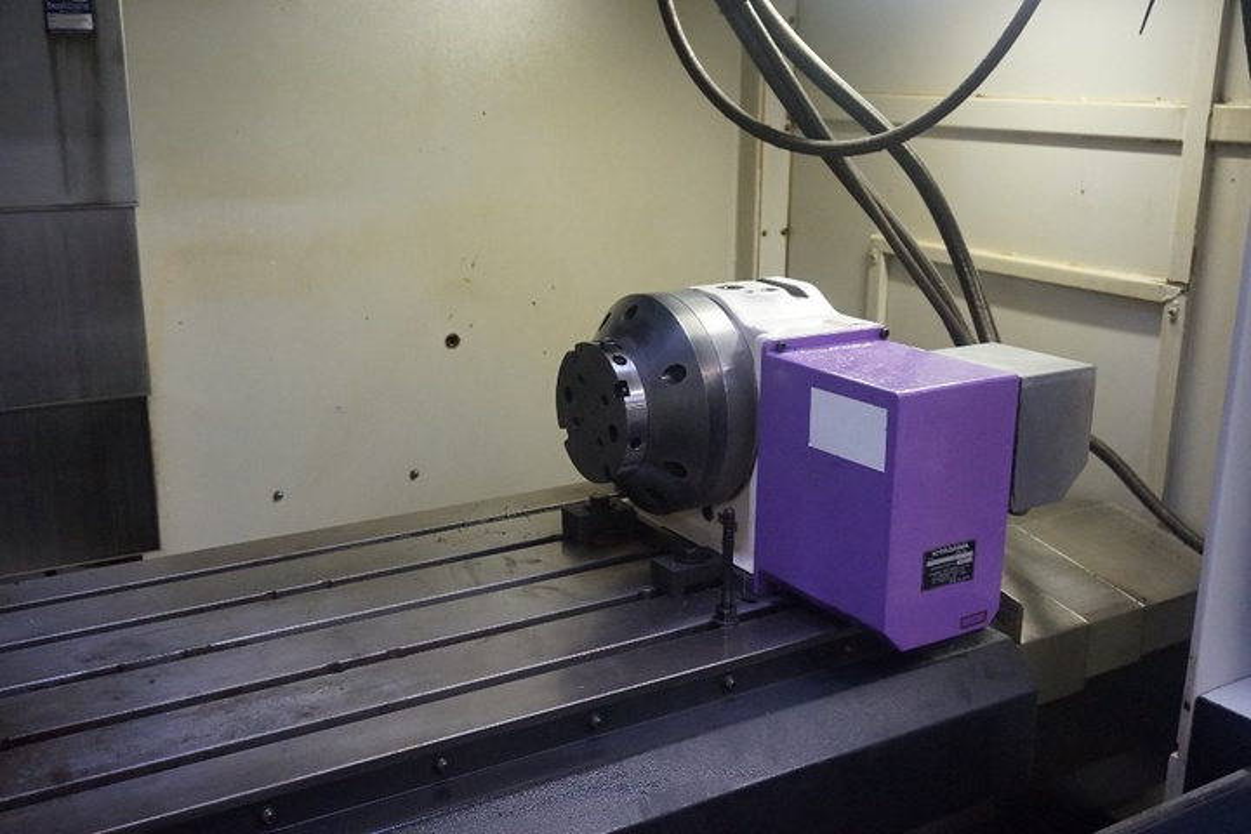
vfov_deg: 36.9
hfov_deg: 53.1
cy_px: 417
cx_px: 626
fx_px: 1251
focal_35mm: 36
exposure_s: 1/125
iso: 3200
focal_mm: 24
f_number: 4.5
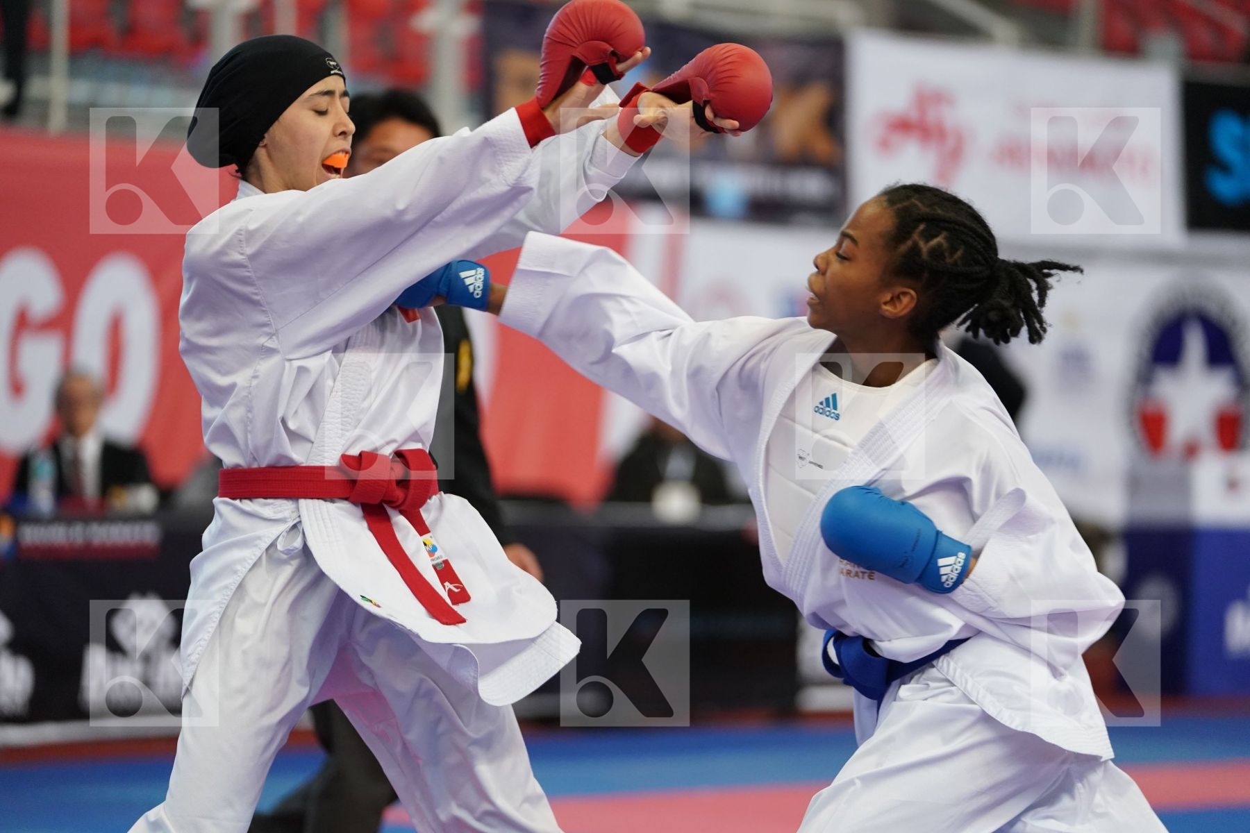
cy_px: 416
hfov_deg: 13.2
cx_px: 625
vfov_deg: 8.8
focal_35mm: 156
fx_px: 5416
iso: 3200
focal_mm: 156
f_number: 2.8
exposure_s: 1/1000
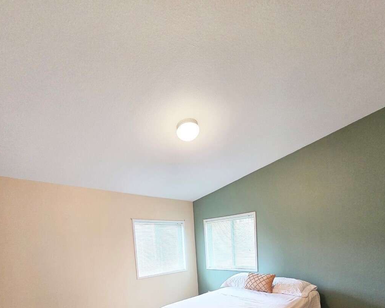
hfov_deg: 86.3
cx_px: 201
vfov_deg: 64.0
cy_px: 266
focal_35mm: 18
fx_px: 205
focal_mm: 2.2
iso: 200
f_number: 2.2
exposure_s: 1/60
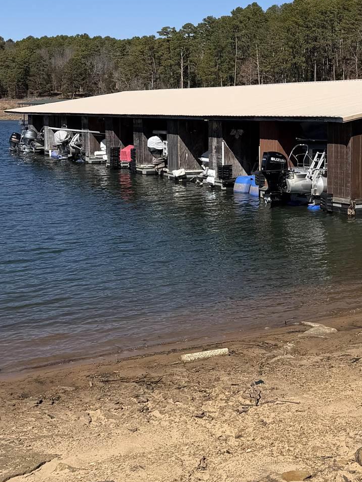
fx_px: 809
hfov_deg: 24.8
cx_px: 291
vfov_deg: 33.1
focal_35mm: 58
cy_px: 179
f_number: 1.78
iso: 80
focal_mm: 6.76
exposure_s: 1/5714
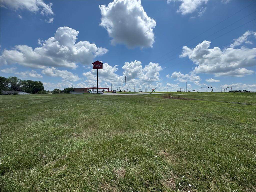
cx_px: 128
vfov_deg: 85.7
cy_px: 96
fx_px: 104
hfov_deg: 102.1
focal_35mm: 14
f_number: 2.2
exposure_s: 1/3546
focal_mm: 2.22
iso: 50
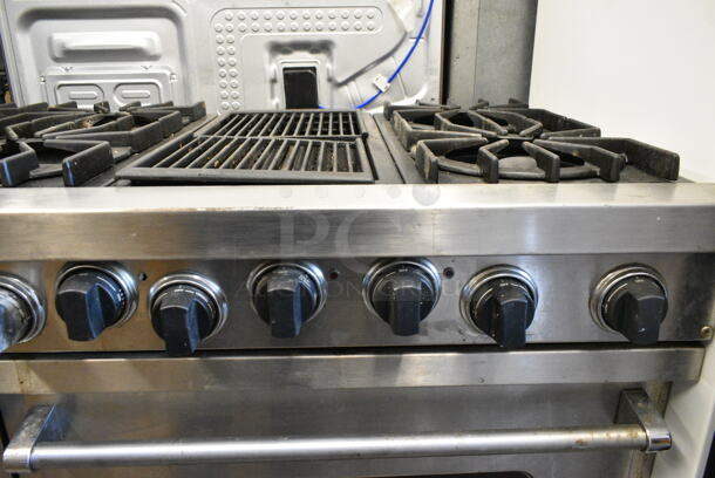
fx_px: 537
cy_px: 239
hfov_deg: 67.3
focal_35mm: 27
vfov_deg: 48.0
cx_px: 358
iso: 6400
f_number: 5.6
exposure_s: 1/125
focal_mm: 18
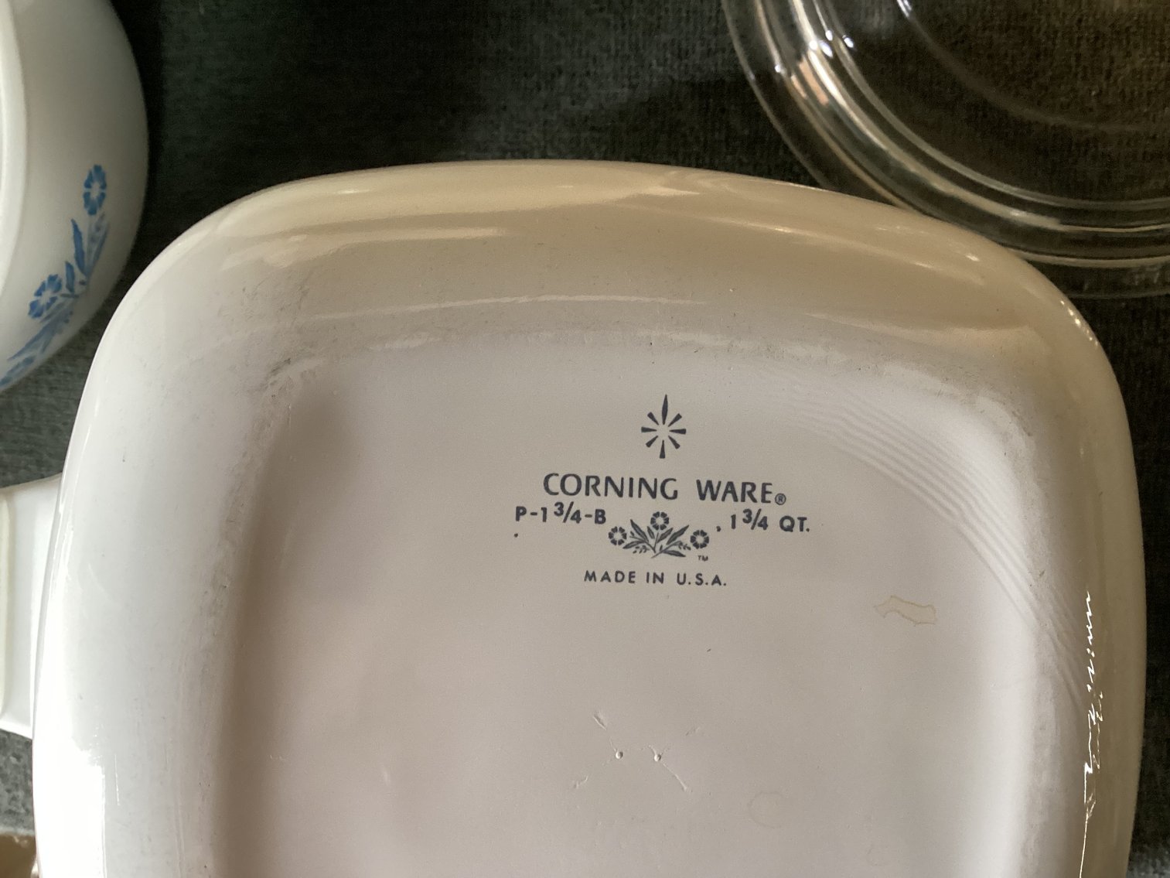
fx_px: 1048
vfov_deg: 45.4
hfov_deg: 58.3
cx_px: 585
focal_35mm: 31
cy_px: 439
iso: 250
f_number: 2.4
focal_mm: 3.3
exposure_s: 1/60
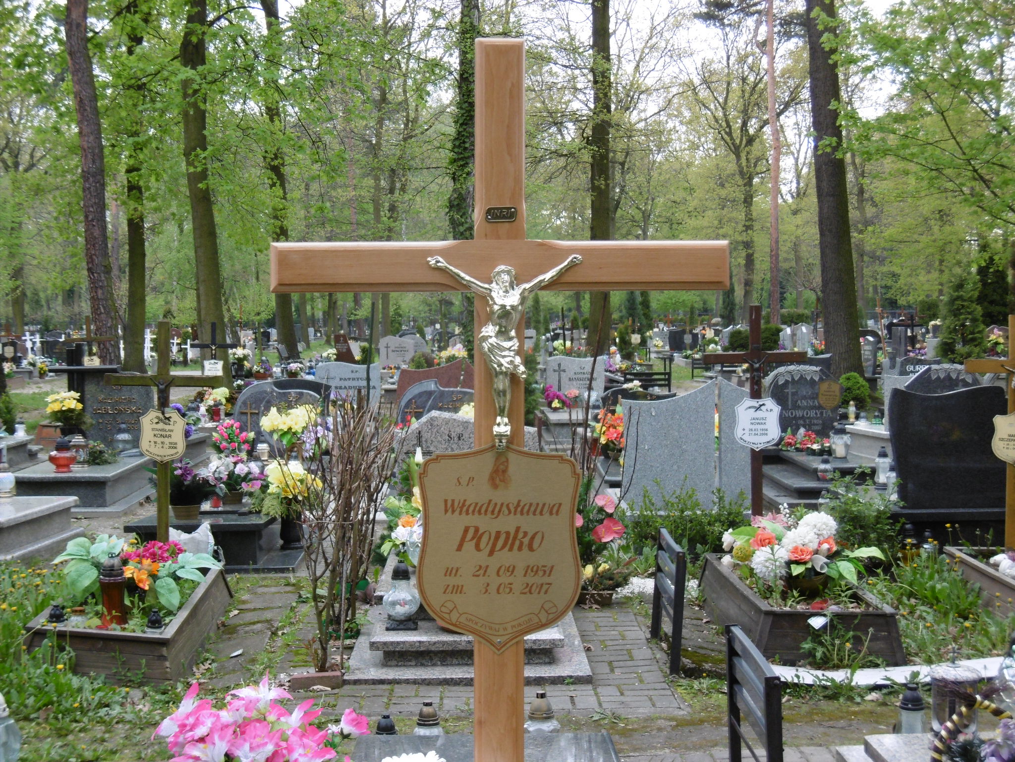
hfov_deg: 32.7
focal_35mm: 59
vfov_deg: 24.8
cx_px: 508
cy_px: 381
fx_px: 1730
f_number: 4.2
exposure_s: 1/60
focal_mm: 10.5
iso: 160
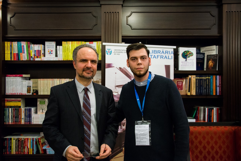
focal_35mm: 36
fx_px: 241
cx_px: 120
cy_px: 80
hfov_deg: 53.1
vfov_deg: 36.9
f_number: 4
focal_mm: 36
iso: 2000
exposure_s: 1/60
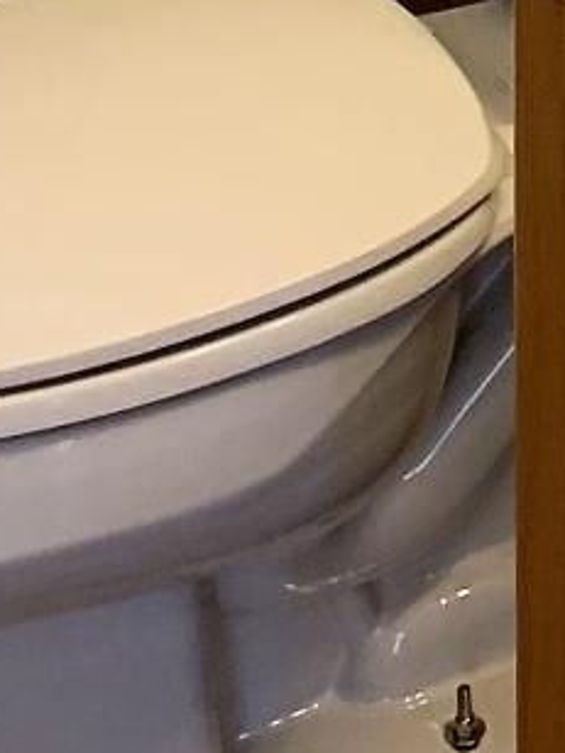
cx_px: 1409
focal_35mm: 169
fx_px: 3678
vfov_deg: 9.8
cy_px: -1254
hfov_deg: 8.0
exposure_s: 1/60
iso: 125
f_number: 1.8
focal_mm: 4.25
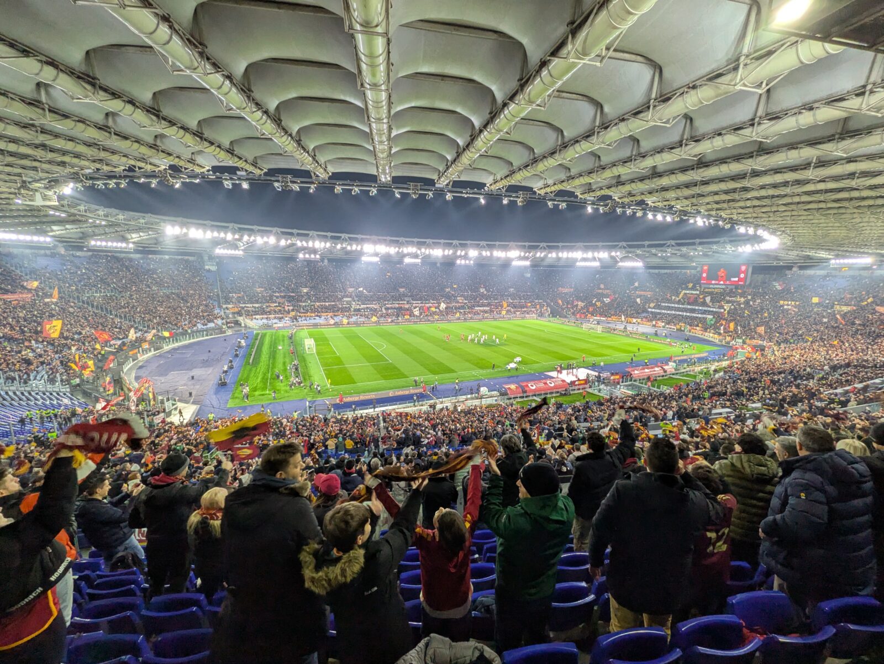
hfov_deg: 102.0
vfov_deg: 85.7
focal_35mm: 14
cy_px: 332
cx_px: 442
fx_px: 358
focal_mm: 1.83
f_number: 2.2
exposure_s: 1/50
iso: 104
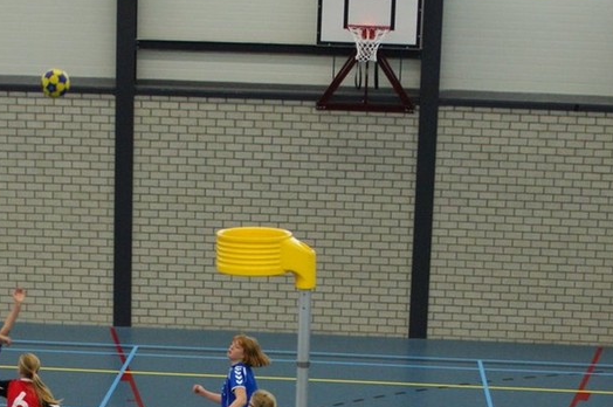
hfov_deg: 24.6
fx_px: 1395
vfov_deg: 16.3
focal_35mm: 82
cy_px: 382
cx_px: 195
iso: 800
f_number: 3.5
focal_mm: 28
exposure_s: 1/200
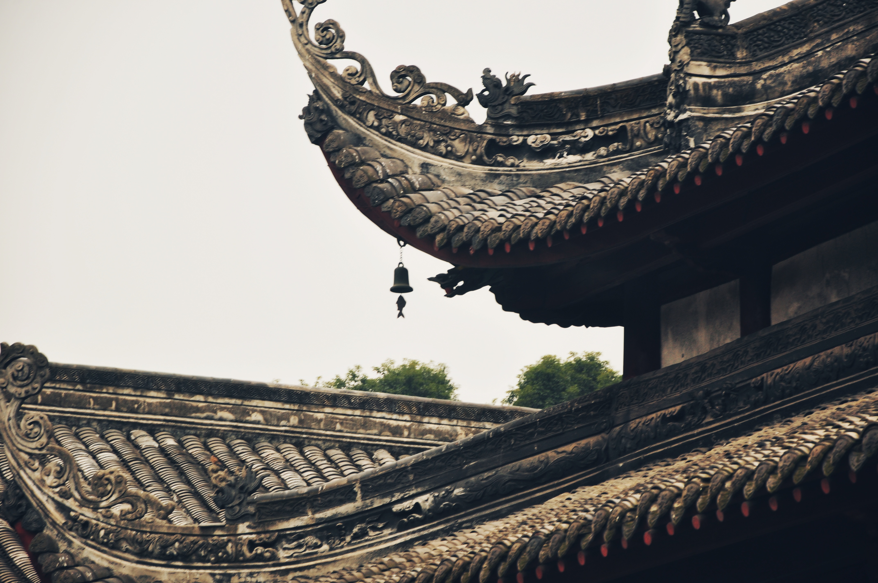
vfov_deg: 8.7
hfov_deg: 13.1
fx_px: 3837
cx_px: 439
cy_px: 292
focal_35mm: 158
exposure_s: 1/60
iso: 200
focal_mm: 105
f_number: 5.6
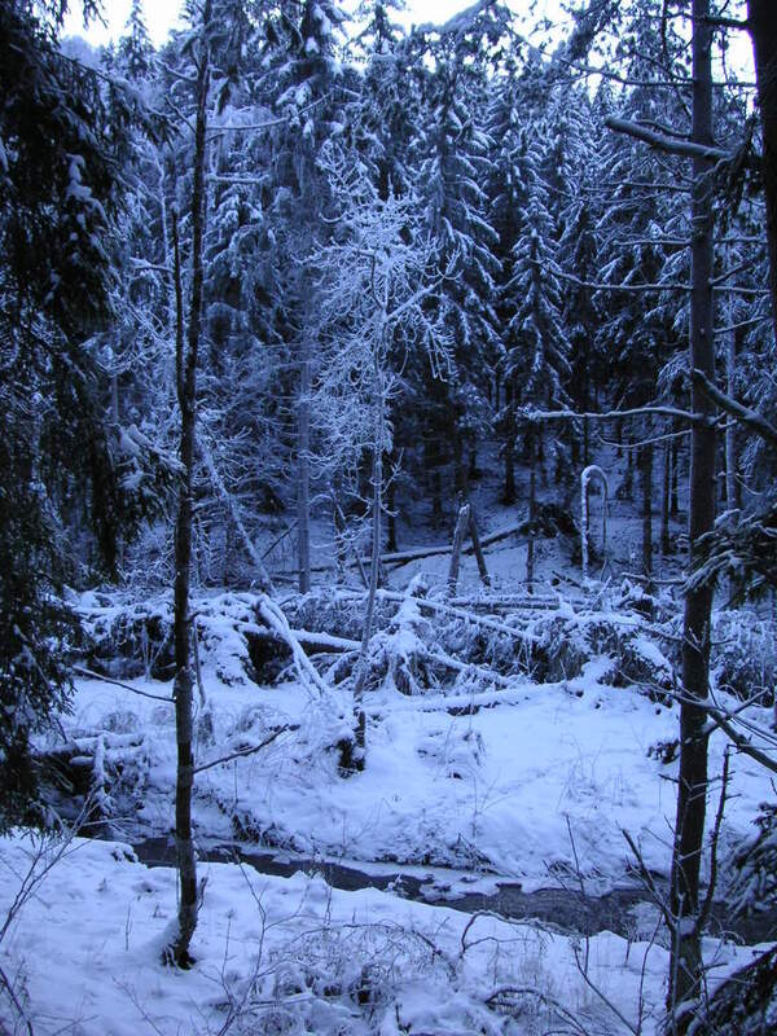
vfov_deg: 50.1
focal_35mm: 37
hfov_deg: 38.7
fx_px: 1107
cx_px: 388
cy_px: 518
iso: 50
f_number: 2.8
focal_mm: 6.1
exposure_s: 1/180
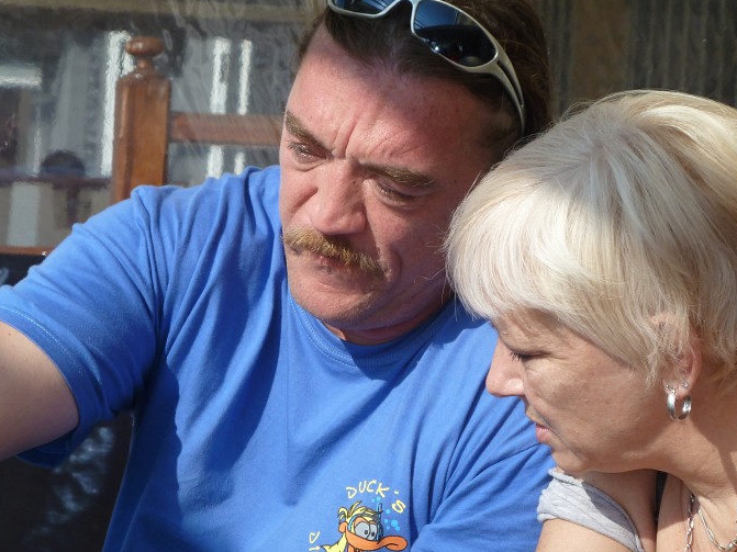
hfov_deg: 11.4
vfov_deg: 8.6
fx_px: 3683
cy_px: 240
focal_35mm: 173
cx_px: 405
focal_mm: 24.1
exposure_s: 1/640
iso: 100
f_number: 4.5
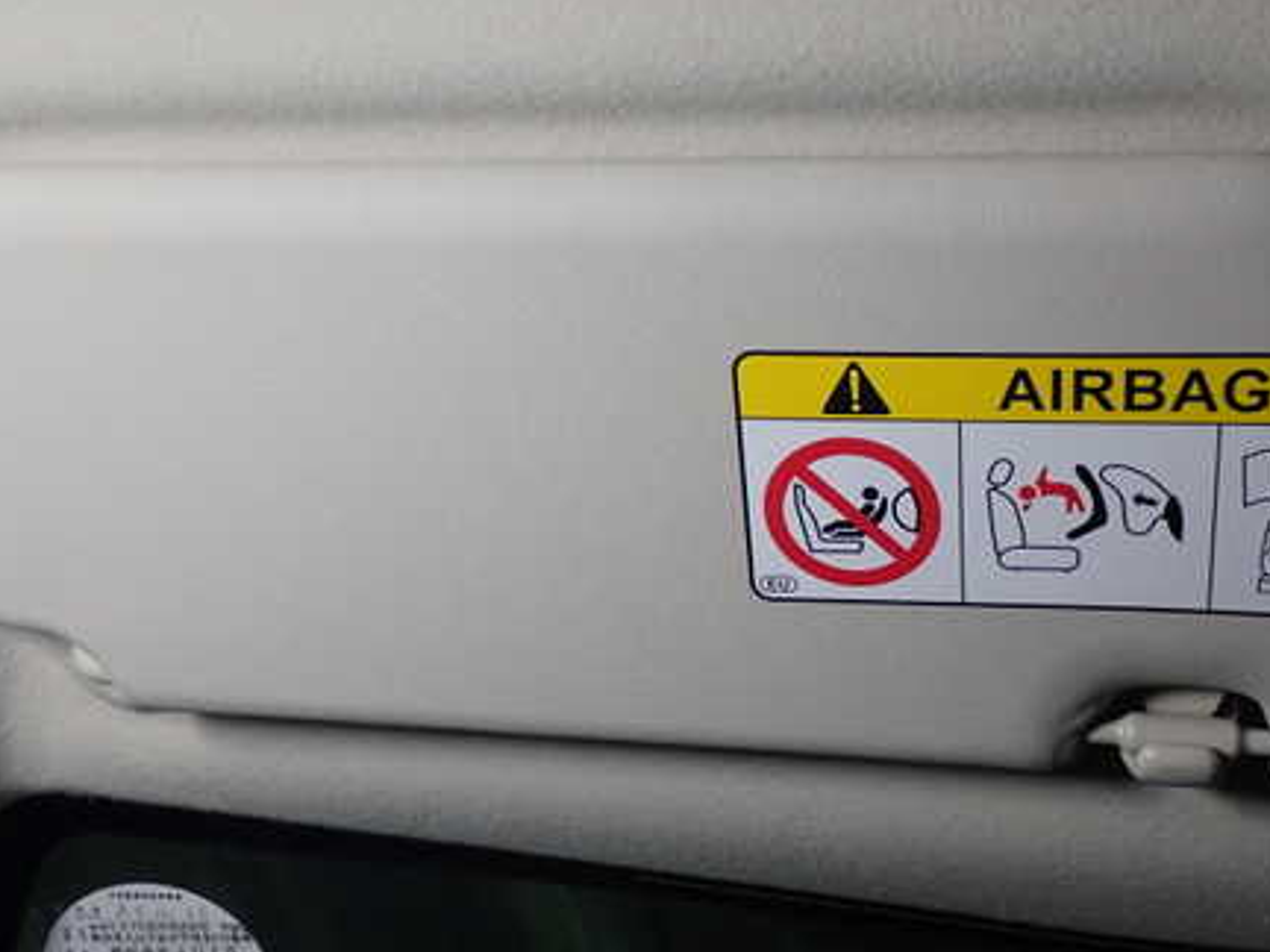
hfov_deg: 33.7
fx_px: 2091
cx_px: 711
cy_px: 441
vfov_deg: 25.7
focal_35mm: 57
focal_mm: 7.31
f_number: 2.8
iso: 200
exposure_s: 1/50
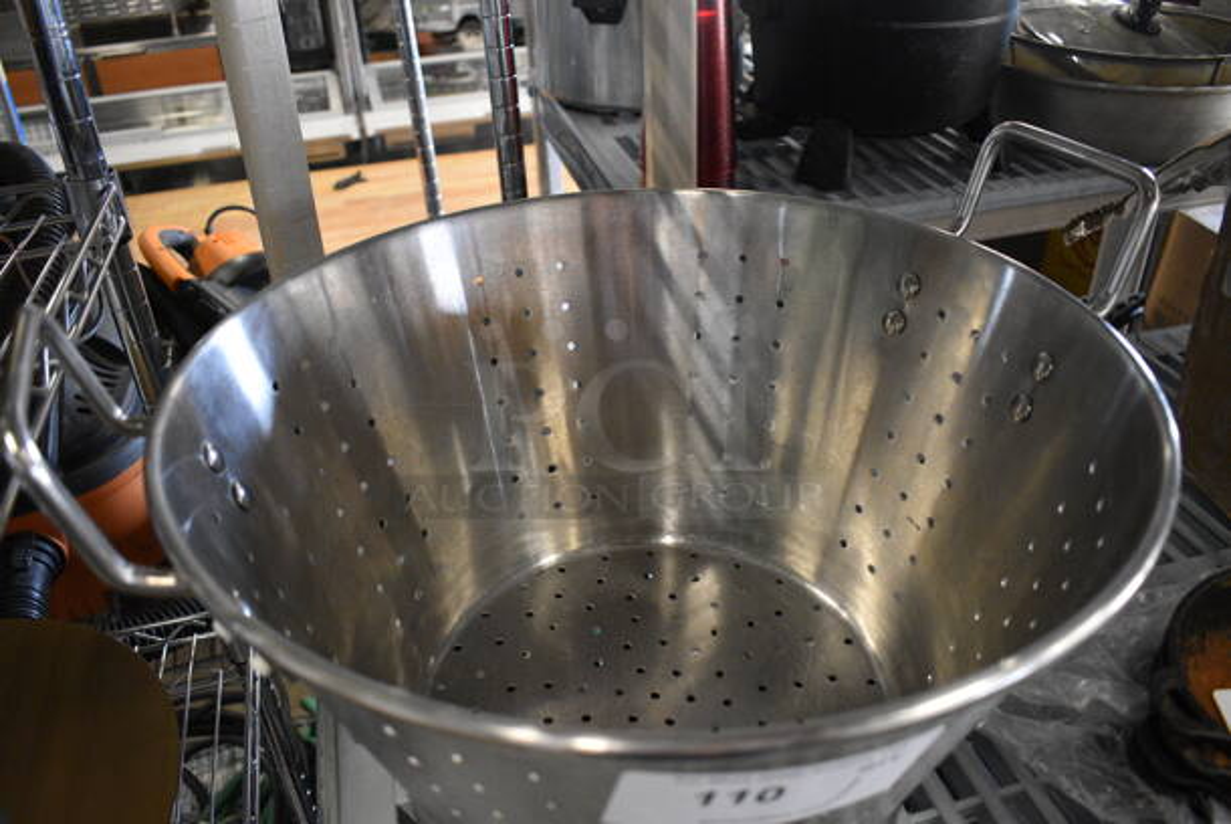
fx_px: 924
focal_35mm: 27
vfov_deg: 48.0
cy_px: 412
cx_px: 616
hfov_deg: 67.3
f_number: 3.5
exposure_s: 1/125
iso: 2500
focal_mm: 18
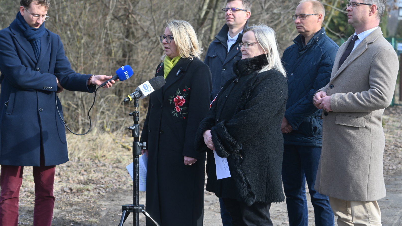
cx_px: 202
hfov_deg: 28.6
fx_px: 789
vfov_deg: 16.3
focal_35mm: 74
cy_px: 99
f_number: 4
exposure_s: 1/400
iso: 100
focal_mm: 70
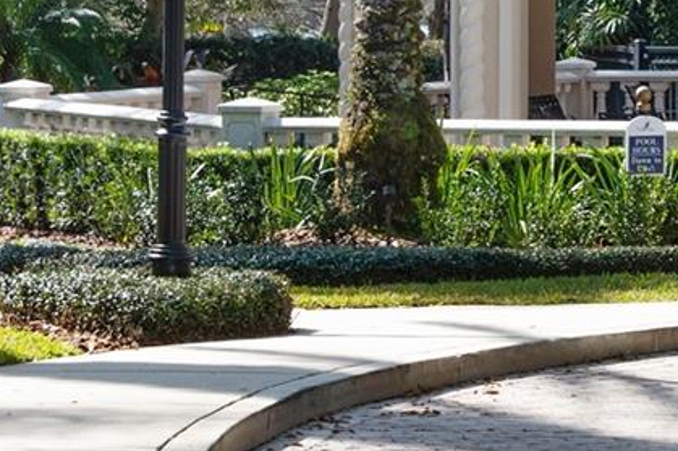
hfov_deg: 9.4
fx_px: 3953
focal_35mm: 210
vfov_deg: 6.5
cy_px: -209
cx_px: 1155
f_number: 10
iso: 200
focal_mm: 55
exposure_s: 1/160
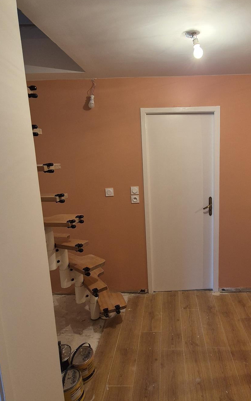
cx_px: 163
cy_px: 185
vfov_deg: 84.9
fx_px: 219
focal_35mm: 20
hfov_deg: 58.6
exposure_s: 1/50
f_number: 2.2
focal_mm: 2.2
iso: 160
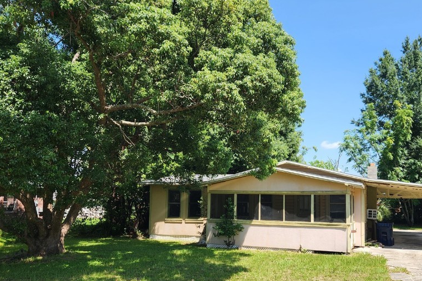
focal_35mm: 32
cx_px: 253
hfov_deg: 58.3
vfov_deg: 40.8
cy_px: 180
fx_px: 375
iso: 20
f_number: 1.8
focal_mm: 5.4
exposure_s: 1/673
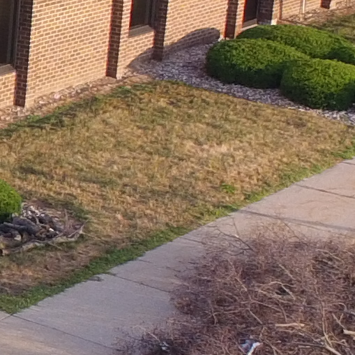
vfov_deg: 12.6
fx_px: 1613
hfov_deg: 11.4
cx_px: -352
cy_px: 212
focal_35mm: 139
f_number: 2.8
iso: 100
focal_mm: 3.61
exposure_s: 1/200
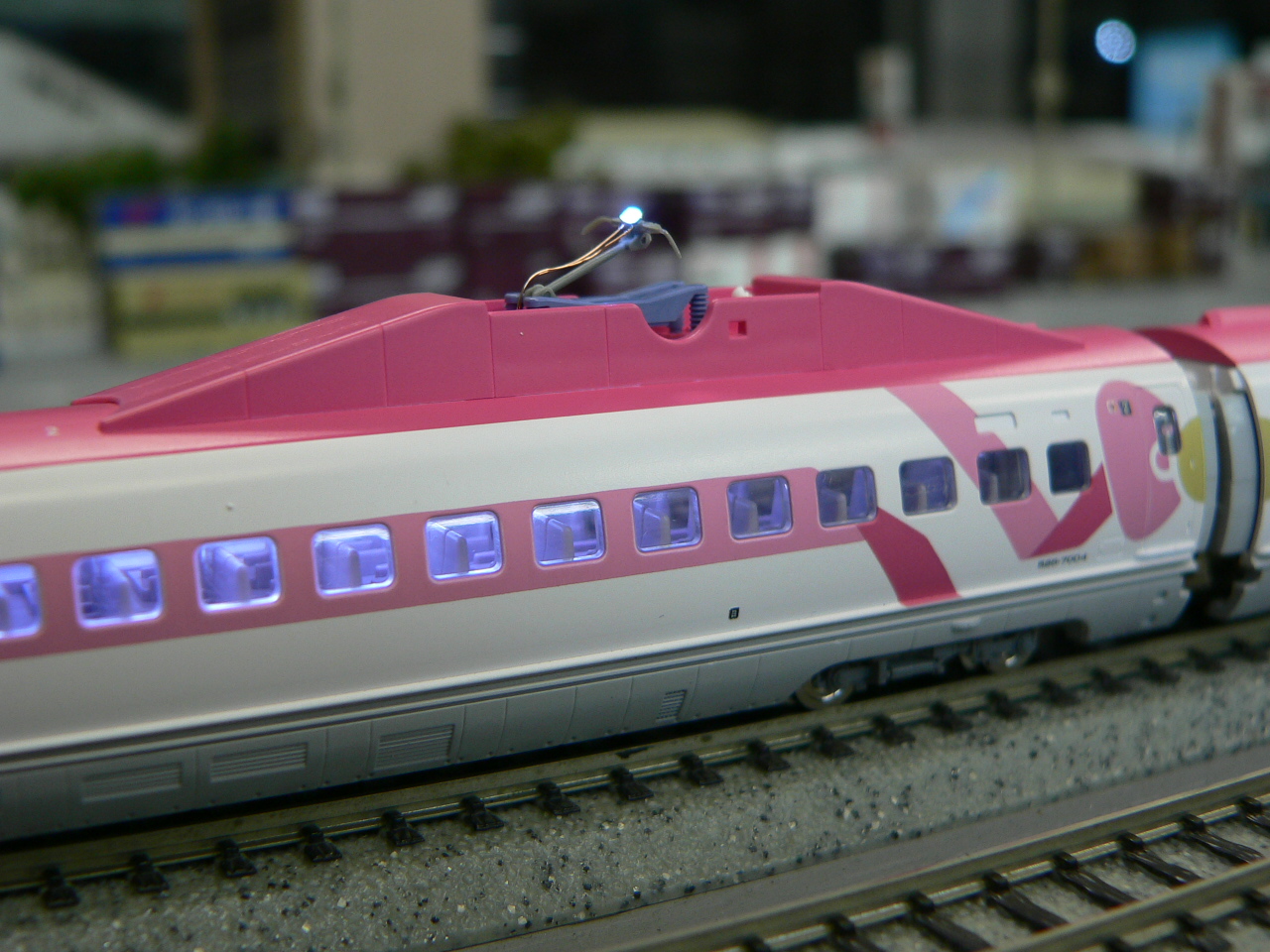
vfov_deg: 32.2
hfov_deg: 42.1
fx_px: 1651
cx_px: 635
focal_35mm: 45
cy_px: 476
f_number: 2.8
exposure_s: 1/15
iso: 100
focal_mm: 7.4
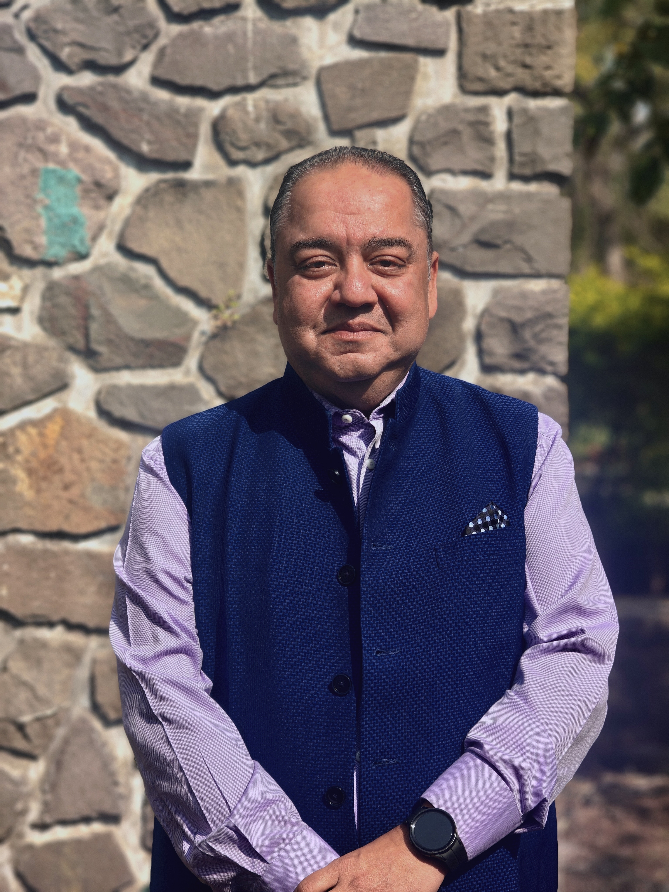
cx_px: 334
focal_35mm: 70
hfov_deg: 21.0
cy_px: 446
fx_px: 1804
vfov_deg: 27.8
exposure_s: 1/470
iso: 50
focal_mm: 13.3
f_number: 4.5
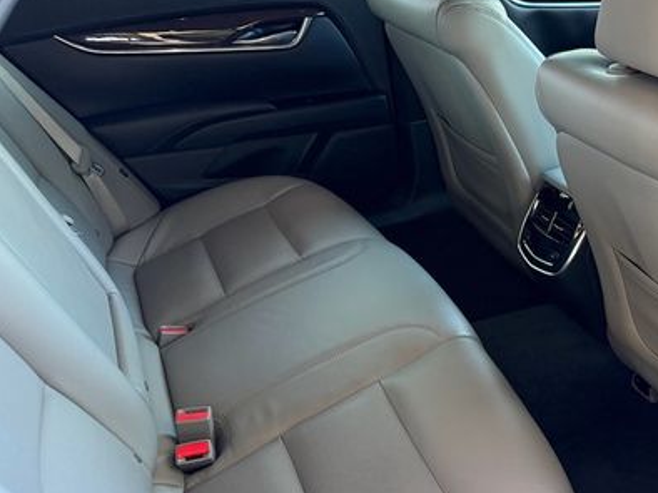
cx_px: 478
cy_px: 256
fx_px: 741
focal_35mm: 39
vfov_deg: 36.8
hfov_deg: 46.5
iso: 250
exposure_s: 1/60
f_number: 1.78
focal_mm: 6.76
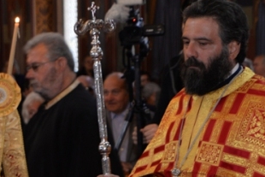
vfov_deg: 6.8
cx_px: -95
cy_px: 172
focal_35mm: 201
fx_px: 1480
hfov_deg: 10.0
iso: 1000
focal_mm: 65
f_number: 5.6
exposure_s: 1/60
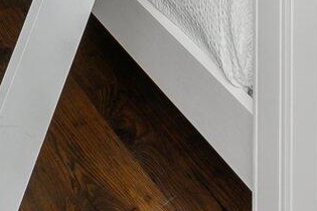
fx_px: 801
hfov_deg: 22.3
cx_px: 200
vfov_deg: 10.4
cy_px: -436
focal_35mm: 91
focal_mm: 14
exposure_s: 1/30
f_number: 9
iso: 250
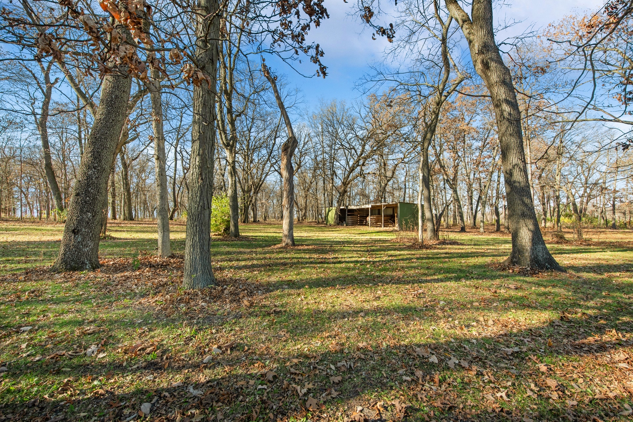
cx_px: 316
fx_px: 246
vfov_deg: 81.3
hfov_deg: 104.2
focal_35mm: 14
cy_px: 211
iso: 200
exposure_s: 1/100
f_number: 8
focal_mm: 14
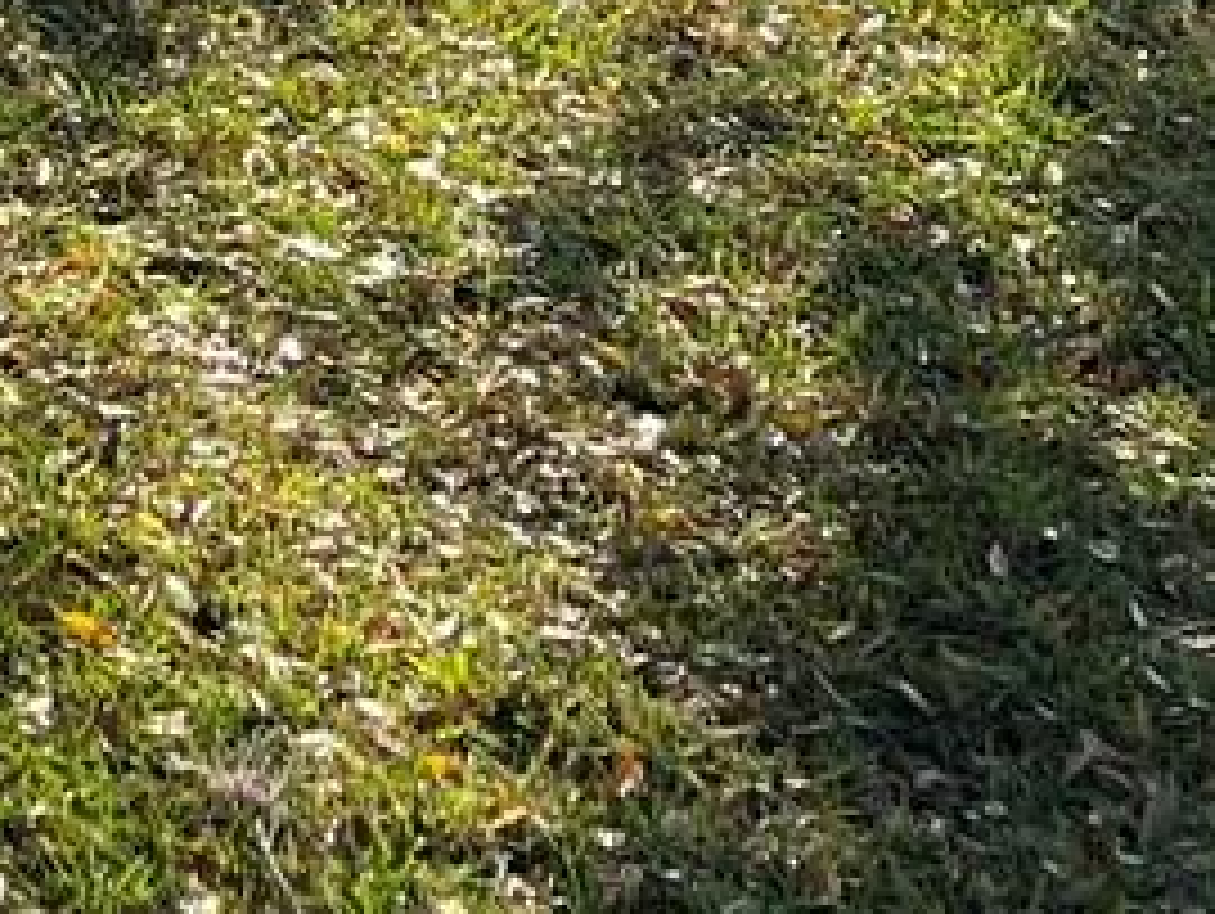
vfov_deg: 8.3
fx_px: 5410
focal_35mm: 154
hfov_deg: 12.0
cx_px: -819
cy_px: -1756
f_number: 1.6
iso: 50
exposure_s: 1/1252
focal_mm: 5.1
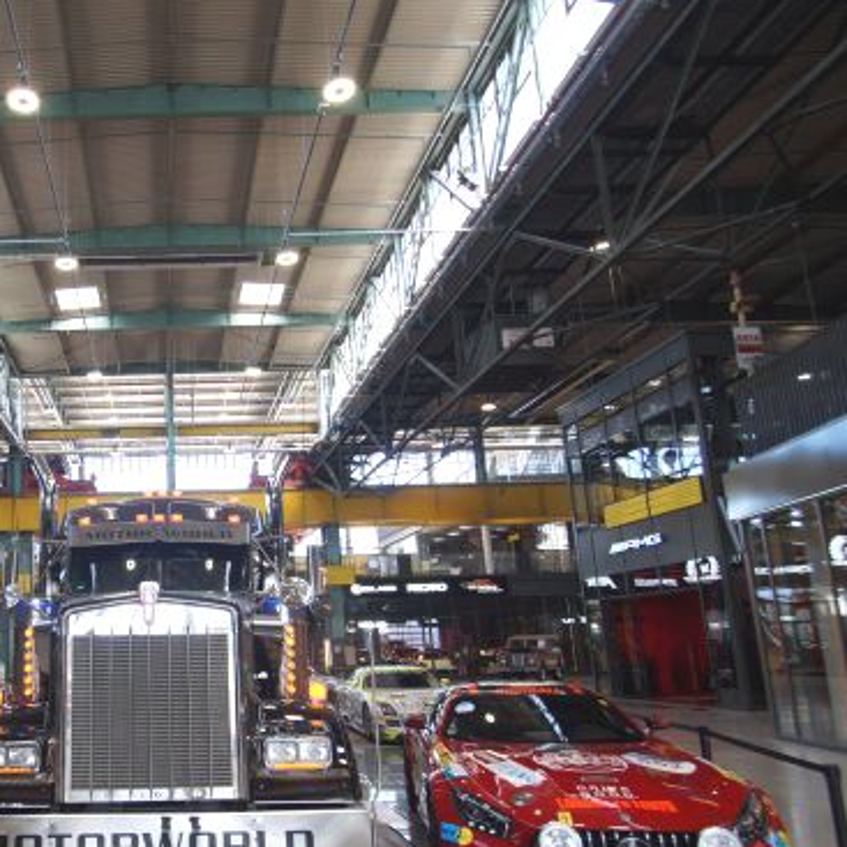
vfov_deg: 62.4
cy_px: 504
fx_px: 692
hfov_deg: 57.9
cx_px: 164
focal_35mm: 25
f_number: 4
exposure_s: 1/60
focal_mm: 10
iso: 125
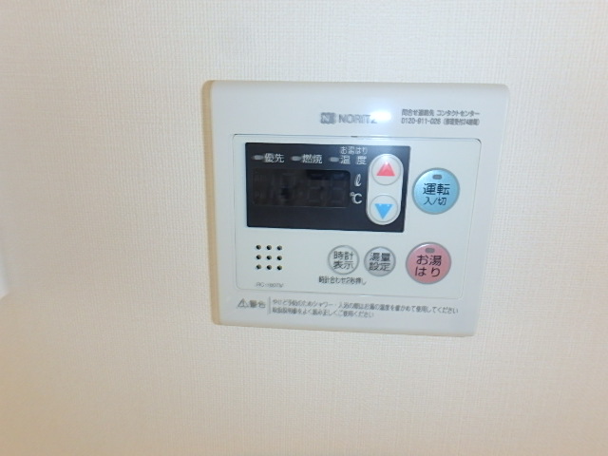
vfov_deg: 63.4
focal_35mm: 21
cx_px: 304
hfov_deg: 79.0
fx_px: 369
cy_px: 228
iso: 320
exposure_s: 1/30
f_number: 6
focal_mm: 3.7
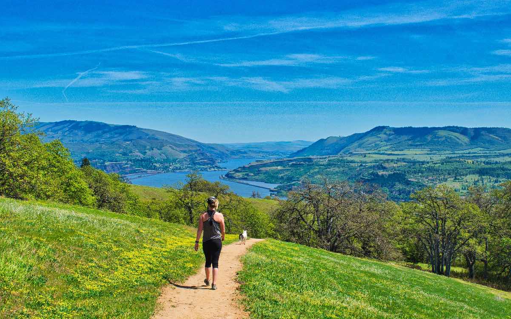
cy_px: 162
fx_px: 662
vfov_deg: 27.1
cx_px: 255
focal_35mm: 48
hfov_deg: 42.2
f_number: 11
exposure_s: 1/500
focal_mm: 31
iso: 400
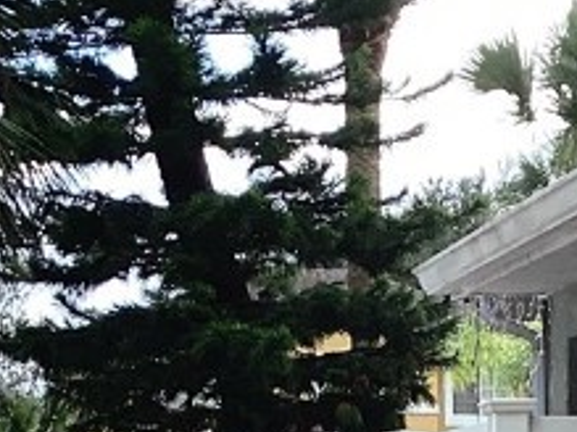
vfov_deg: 9.3
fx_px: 2416
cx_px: 543
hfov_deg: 13.5
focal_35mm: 145
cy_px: 996
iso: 25
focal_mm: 3.3
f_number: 2.4
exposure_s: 1/344
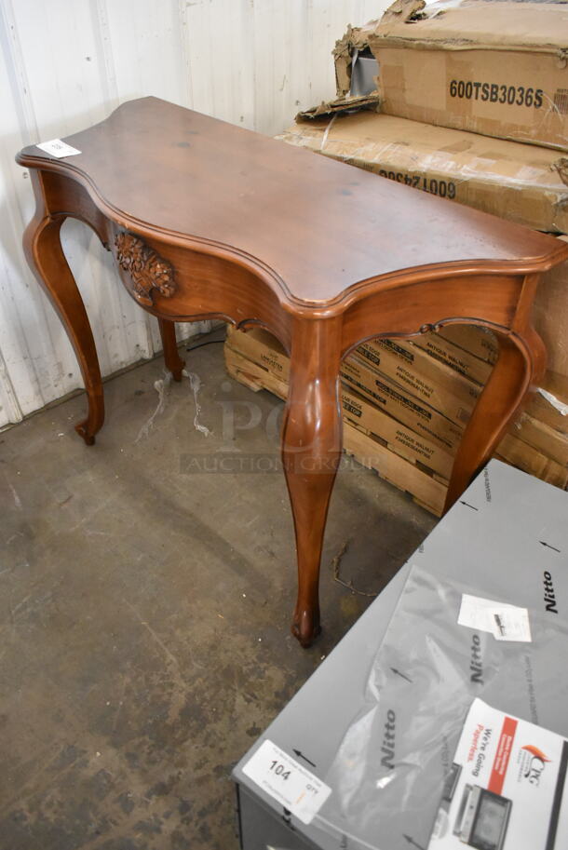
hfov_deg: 43.7
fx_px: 709
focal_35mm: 30
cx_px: 284
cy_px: 425
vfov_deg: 61.9
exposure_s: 1/125
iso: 4500
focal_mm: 20
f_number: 3.5
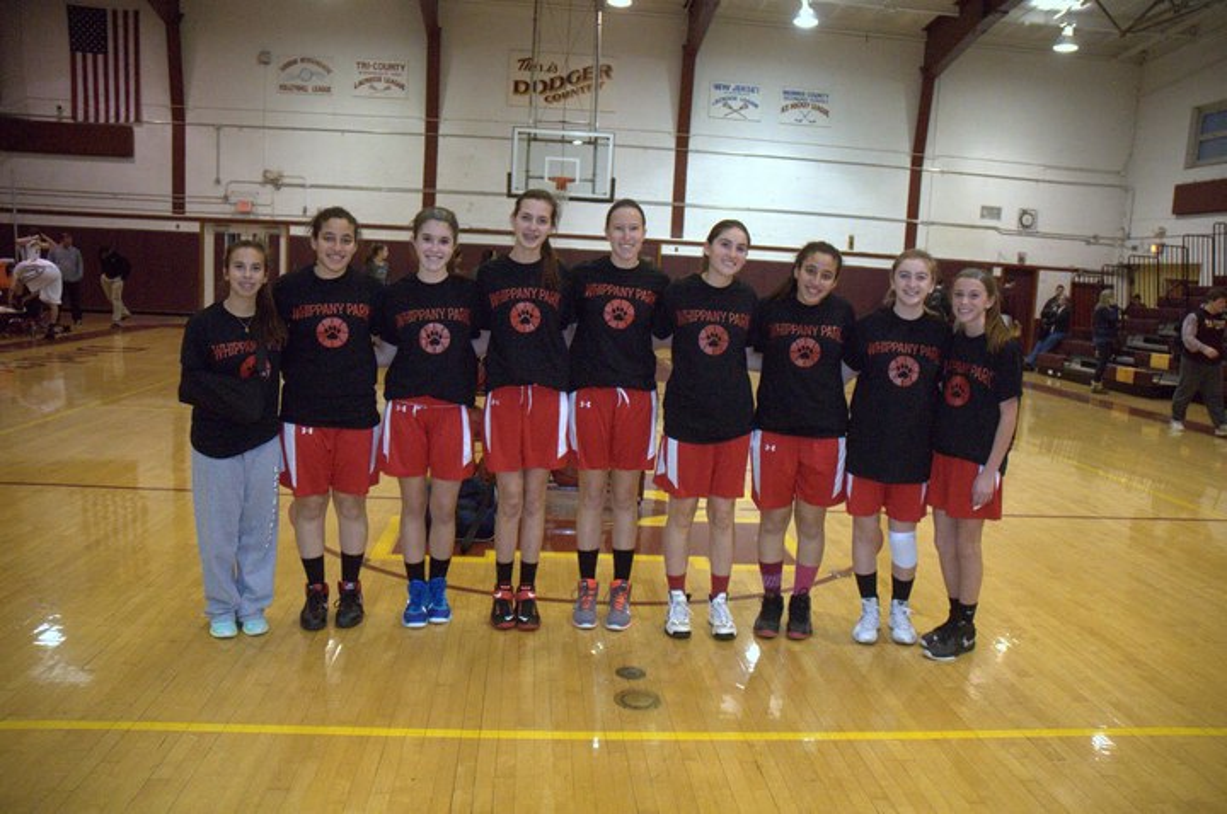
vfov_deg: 47.8
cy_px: 407
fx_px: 919
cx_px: 614
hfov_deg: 67.5
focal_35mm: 27
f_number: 3.5
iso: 6400
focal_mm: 18
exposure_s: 1/250
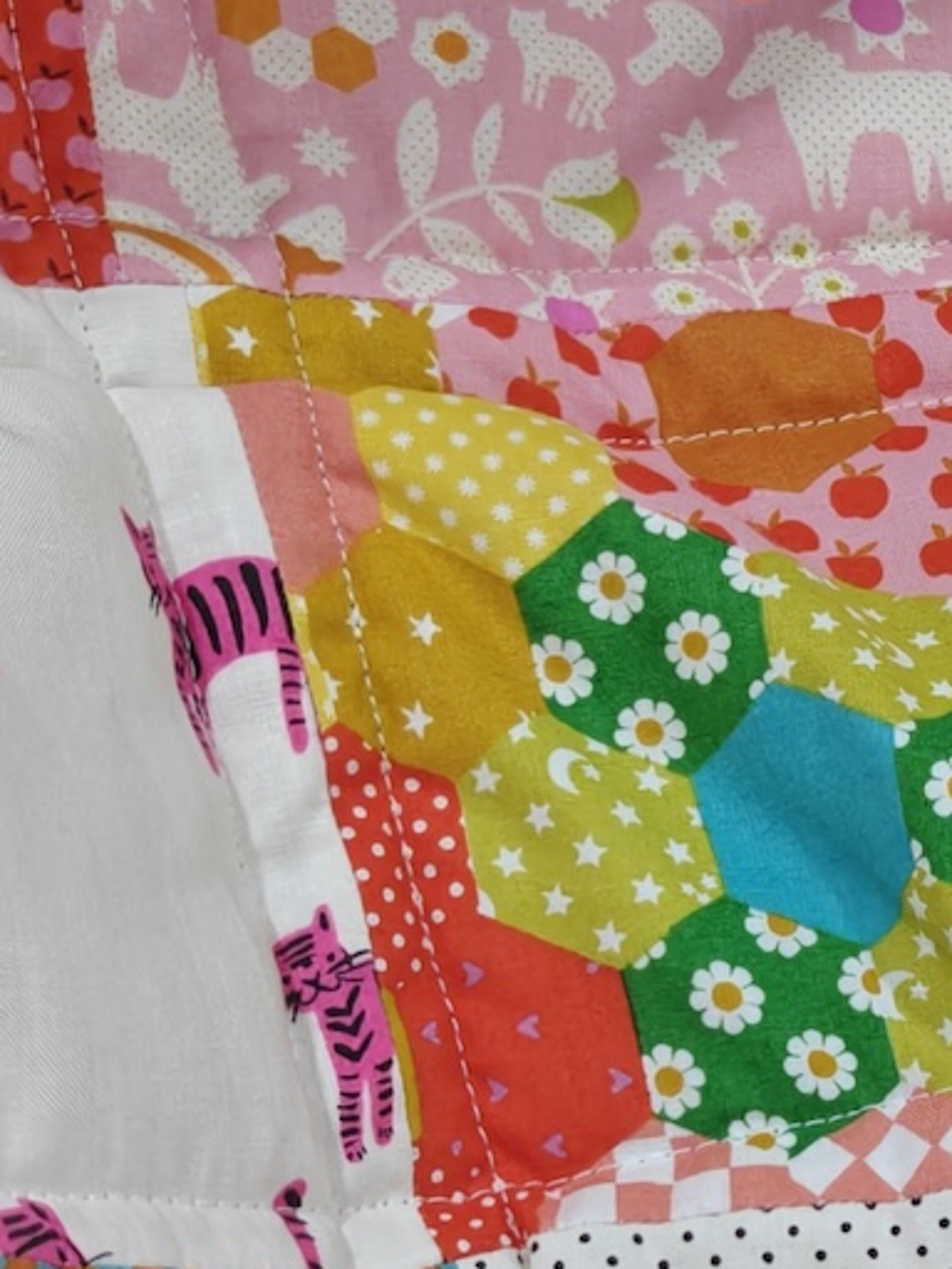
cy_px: 843
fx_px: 4217
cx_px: 1698
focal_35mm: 115
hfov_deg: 11.9
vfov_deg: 17.1
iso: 400
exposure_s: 1/120
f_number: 1.6
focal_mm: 6.06
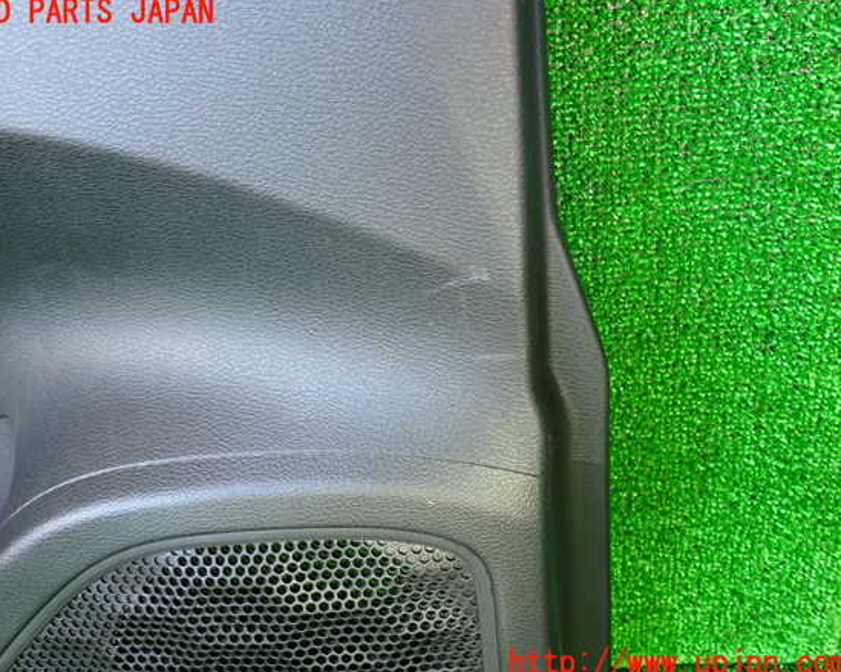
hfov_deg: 55.6
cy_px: 338
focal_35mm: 32
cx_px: 395
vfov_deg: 45.8
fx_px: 796
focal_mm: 5.4
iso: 250
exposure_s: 1/30
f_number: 2.3
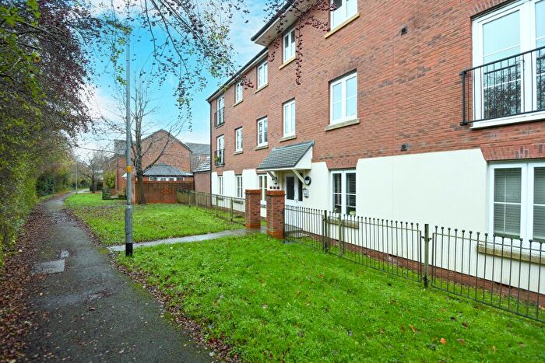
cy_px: 182
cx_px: 272
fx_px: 242
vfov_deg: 73.8
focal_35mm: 16
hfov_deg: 96.7
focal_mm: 16
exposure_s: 1/160
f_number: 6.3
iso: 800
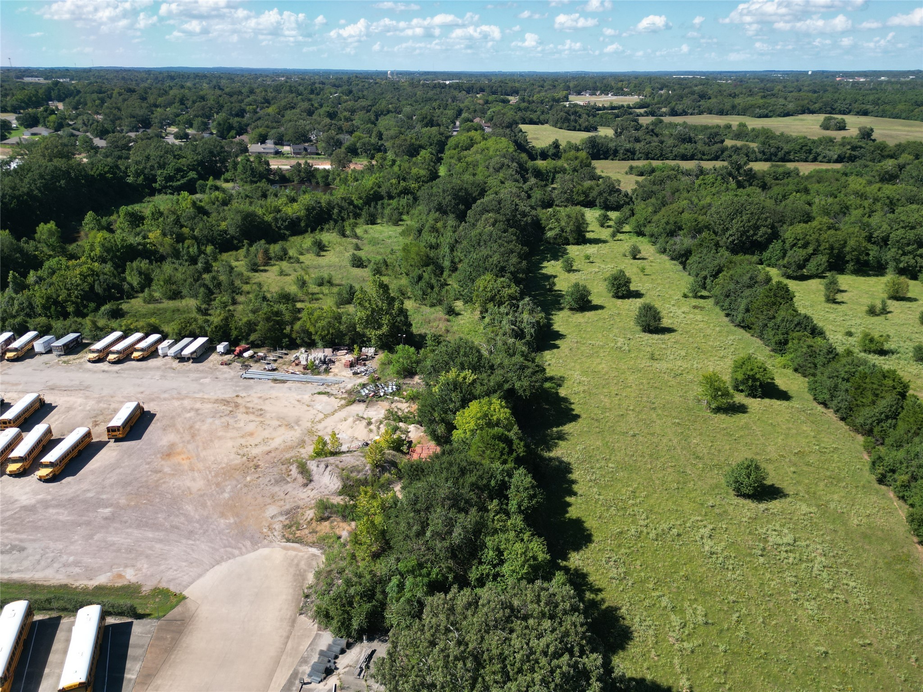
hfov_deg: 71.6
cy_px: 346
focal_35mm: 24
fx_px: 640
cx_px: 462
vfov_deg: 56.8
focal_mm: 6.72
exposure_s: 1/2000
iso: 120
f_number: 1.7
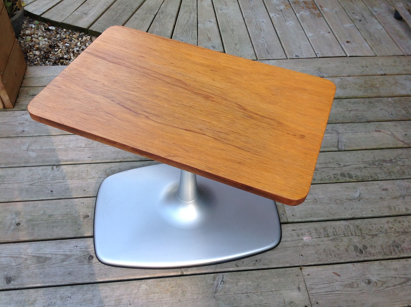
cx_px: 206
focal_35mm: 35
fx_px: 415
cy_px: 154
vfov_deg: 40.6
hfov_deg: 52.7
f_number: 2.4
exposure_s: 1/165
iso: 50
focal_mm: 4.28
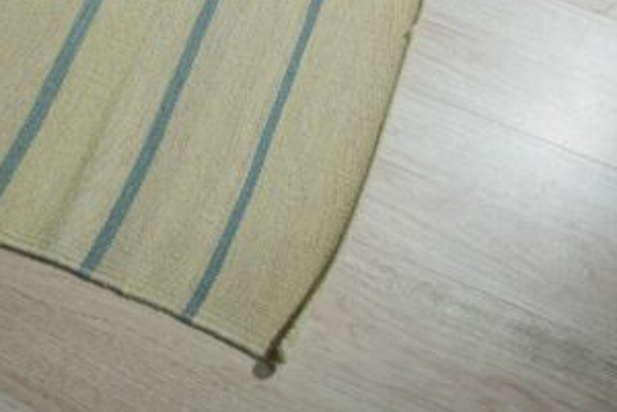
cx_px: 214
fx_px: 823
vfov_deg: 26.8
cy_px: 21
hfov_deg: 40.7
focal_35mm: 48
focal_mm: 24
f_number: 5
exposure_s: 1/200
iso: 640
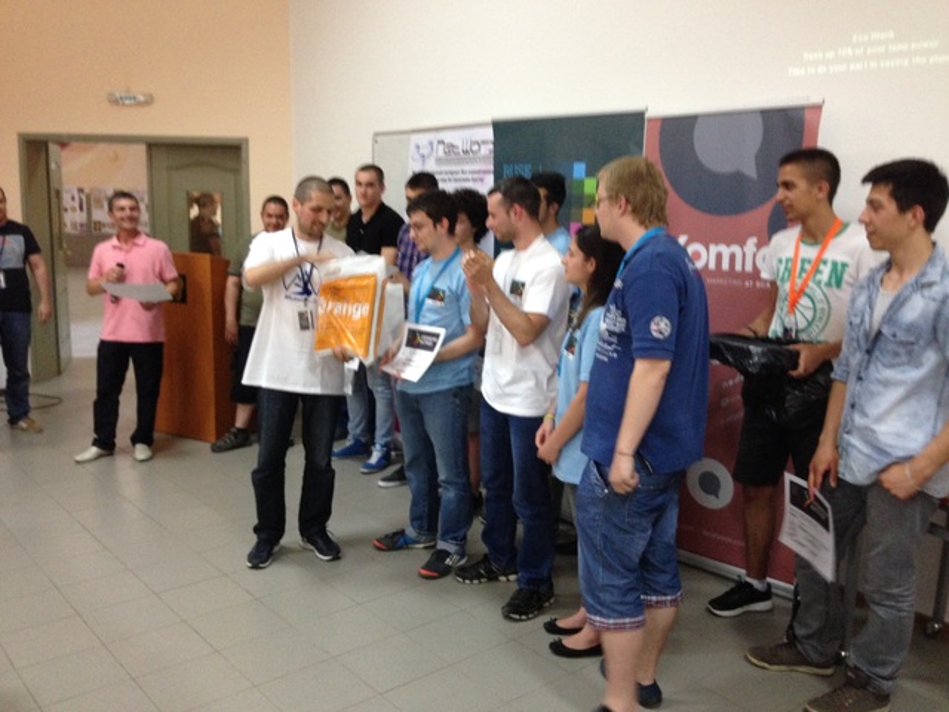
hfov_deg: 55.4
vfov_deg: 42.9
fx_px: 905
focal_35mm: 33
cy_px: 356
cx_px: 474
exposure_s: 1/20
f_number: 2.4
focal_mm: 4.12
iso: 250
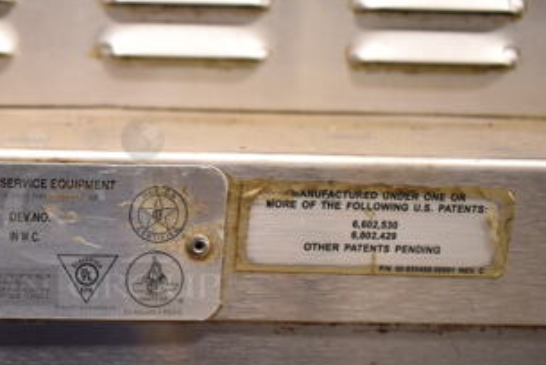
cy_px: 211
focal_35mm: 60
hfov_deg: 31.5
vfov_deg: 22.7
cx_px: 38
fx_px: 911
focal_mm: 20
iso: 1250
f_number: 3.5
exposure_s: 1/125
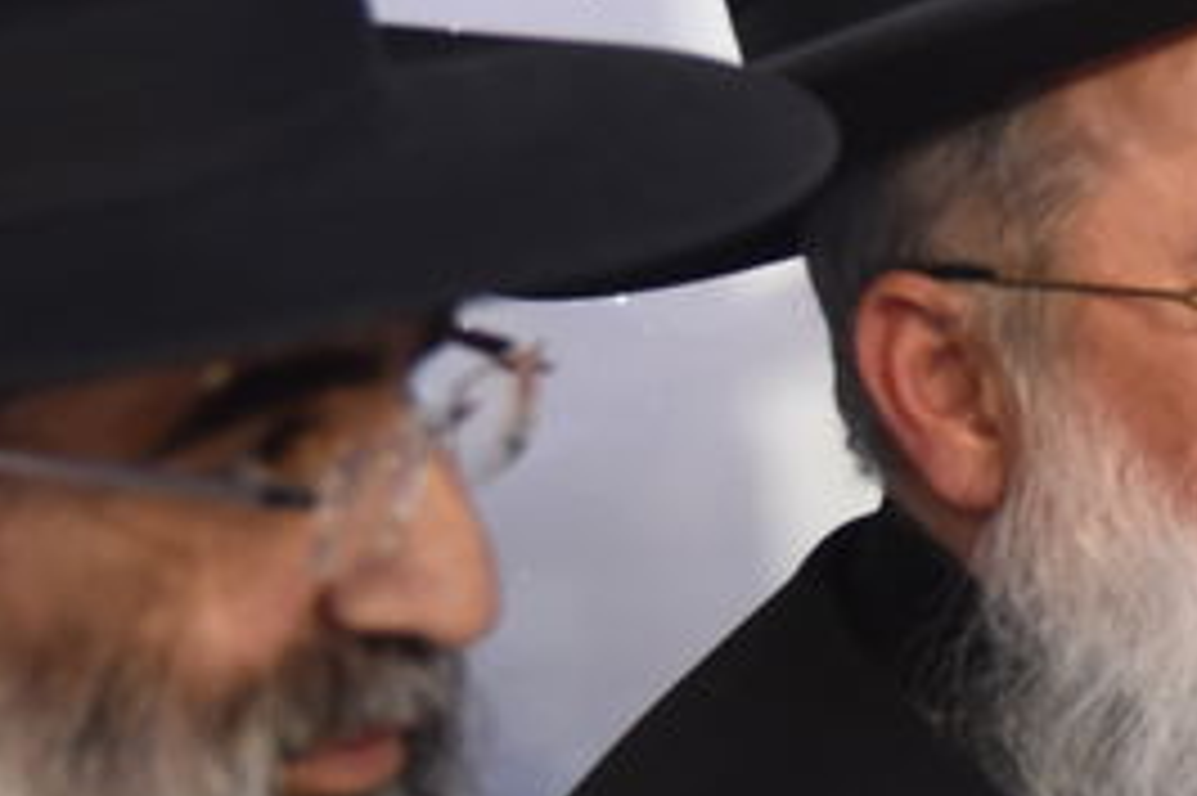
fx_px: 6646
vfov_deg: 6.8
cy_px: 101
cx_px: 2282
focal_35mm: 200
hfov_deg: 9.7
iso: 500
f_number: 2.8
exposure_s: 1/50
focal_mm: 38
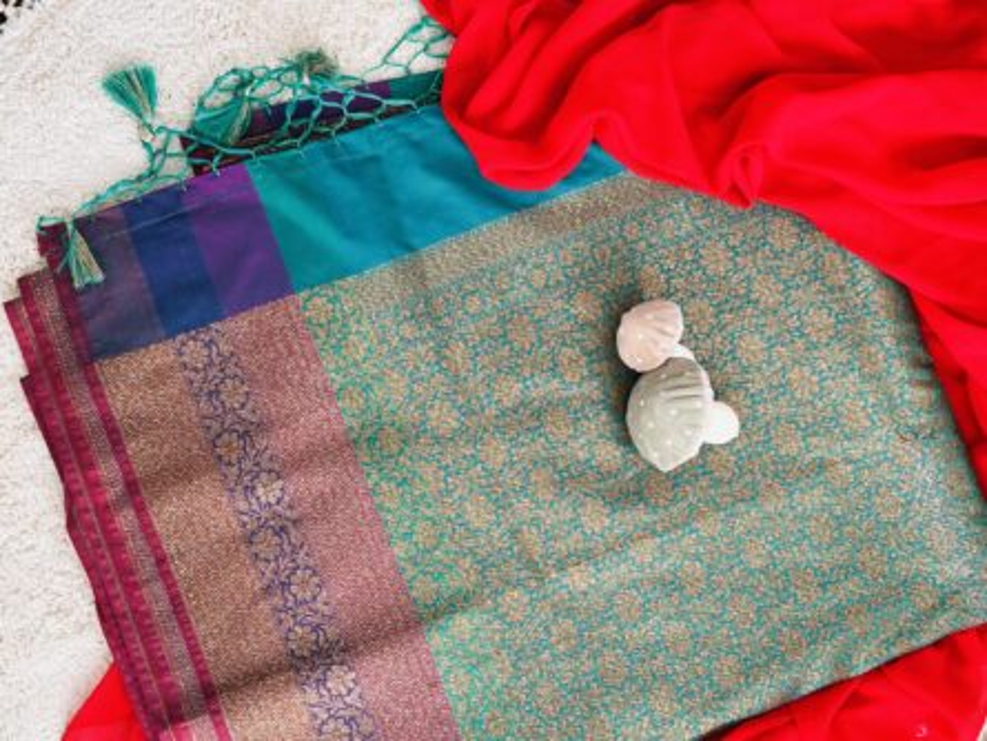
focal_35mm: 48
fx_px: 1369
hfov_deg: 39.6
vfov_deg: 30.3
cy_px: 370
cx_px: 494
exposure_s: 1/60
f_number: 1.78
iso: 125
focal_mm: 6.86
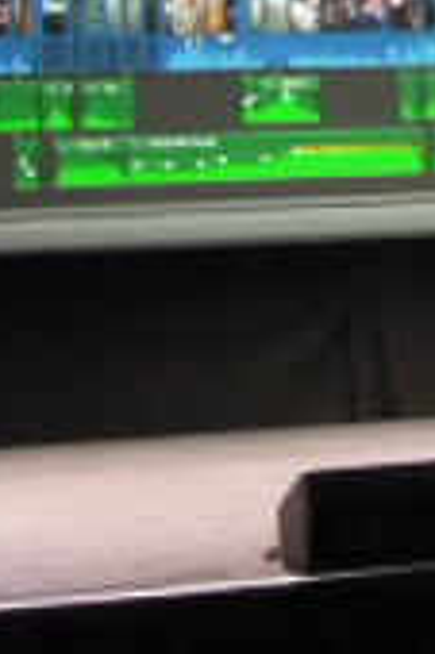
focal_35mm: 137
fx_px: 2488
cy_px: -192
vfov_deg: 14.4
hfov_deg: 9.6
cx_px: 751
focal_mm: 6.3
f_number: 3.2
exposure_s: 1/20
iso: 400
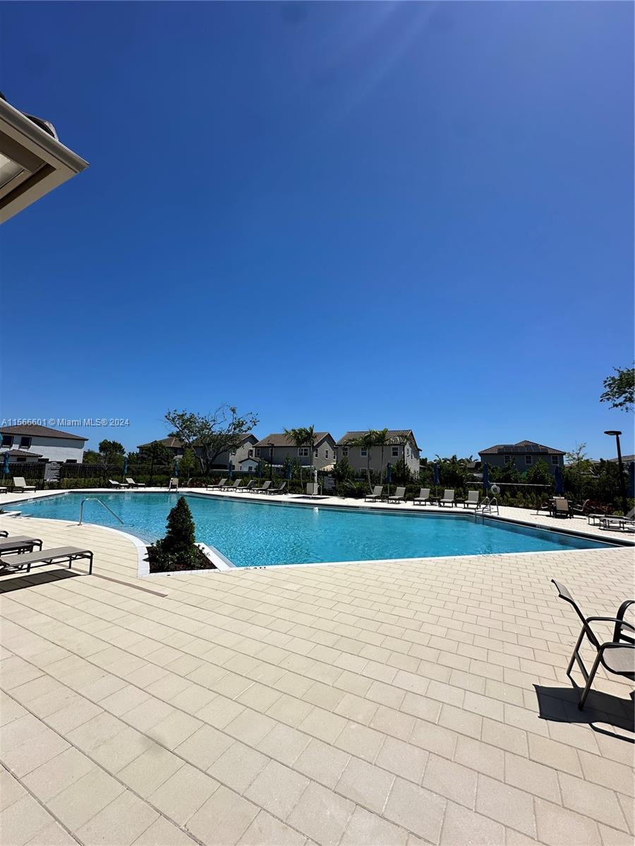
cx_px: 318
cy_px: 423
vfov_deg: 102.1
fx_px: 342
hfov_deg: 85.7
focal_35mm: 14
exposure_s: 1/4464
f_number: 2.2
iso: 50
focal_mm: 2.22
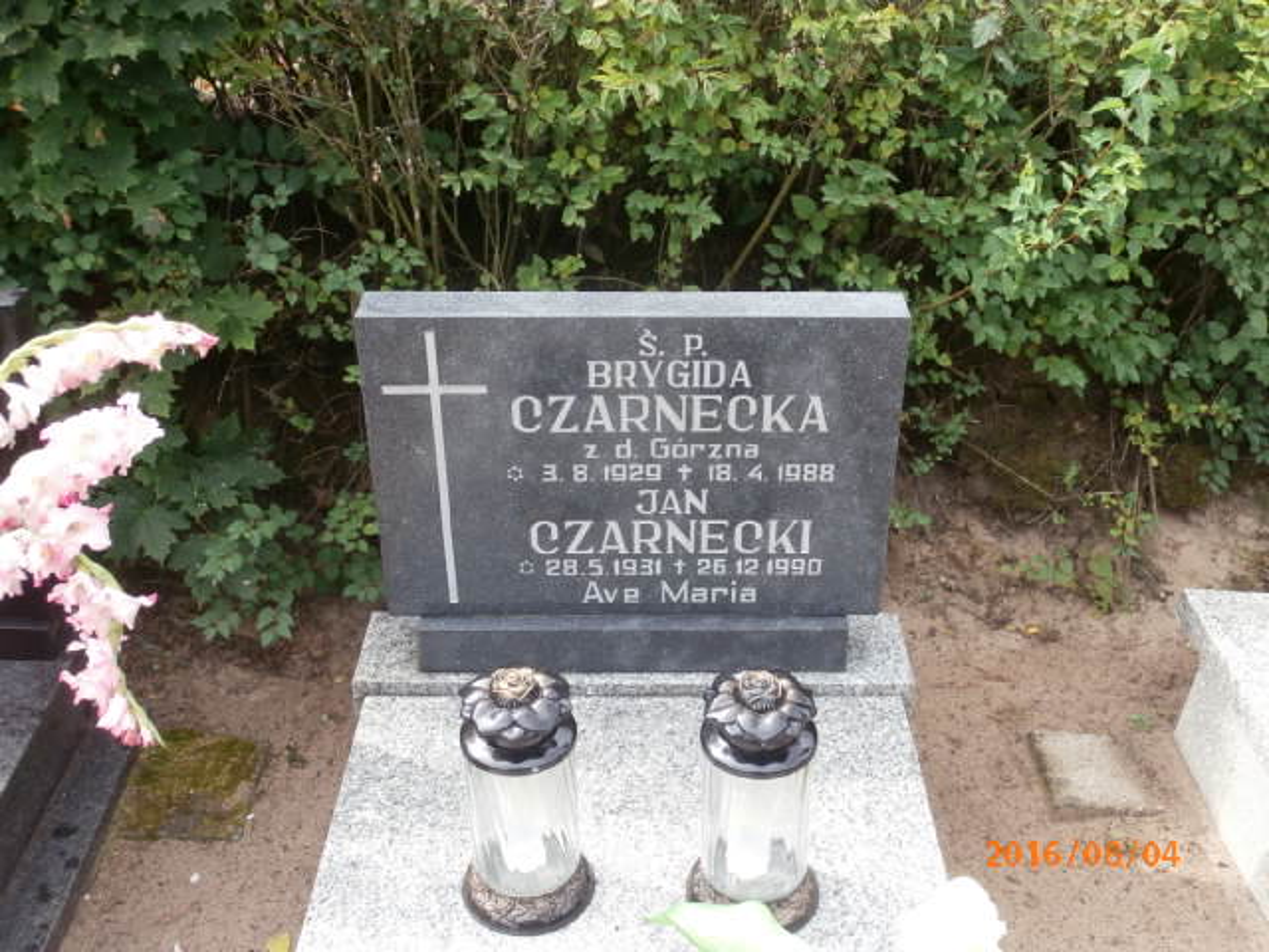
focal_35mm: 38
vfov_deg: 37.7
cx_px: 634
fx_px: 1393
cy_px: 476
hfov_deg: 49.0
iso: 100
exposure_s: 1/125
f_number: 3.9
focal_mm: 6.67
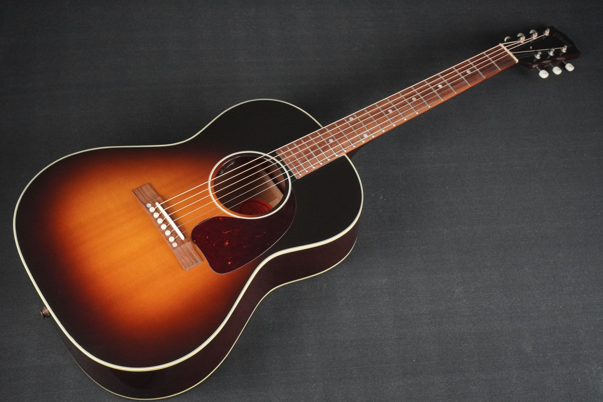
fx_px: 879
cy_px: 201
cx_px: 302
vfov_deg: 25.8
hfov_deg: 37.9
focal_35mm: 52
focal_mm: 35
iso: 3200
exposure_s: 1/60
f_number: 11
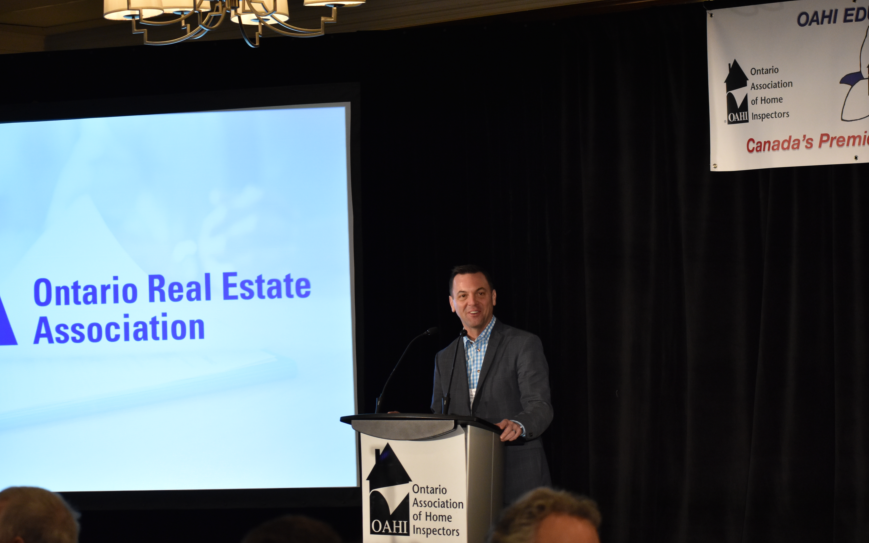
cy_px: 268
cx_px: 432
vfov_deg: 12.1
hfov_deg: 19.3
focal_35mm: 108
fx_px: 2558
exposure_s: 1/125
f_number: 5
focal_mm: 70
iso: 1600
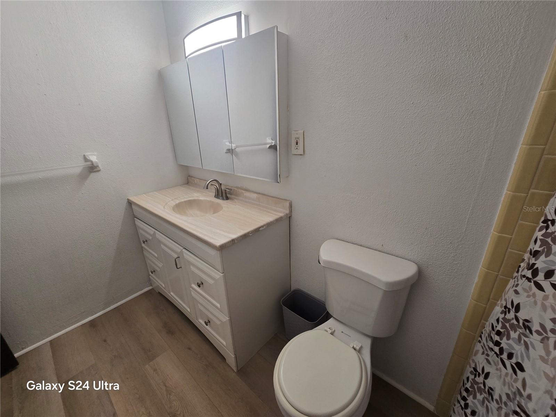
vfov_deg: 89.9
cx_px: 278
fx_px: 209
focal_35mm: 13
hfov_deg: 106.2
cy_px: 208
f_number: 2.2
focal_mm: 2.2
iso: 100
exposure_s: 1/60
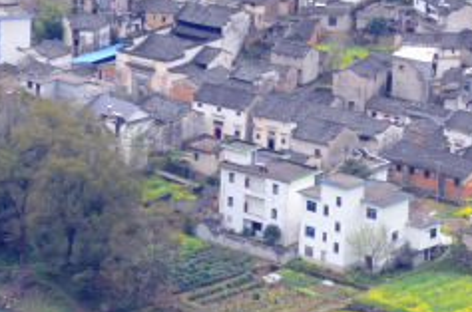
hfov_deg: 7.1
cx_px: 211
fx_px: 3823
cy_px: 91
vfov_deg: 4.7
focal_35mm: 292
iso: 125
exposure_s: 1/50
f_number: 11
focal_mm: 45
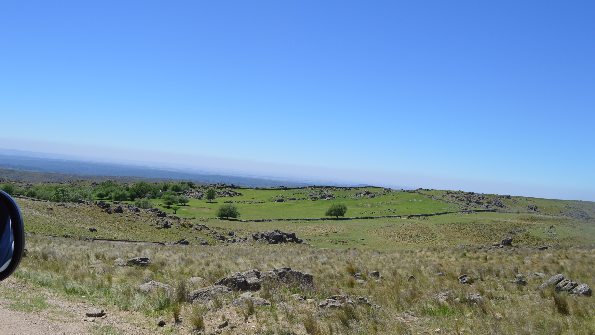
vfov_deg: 40.1
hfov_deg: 66.1
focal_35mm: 29
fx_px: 458
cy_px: 152
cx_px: 299
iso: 100
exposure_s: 1/320
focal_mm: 18
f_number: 9
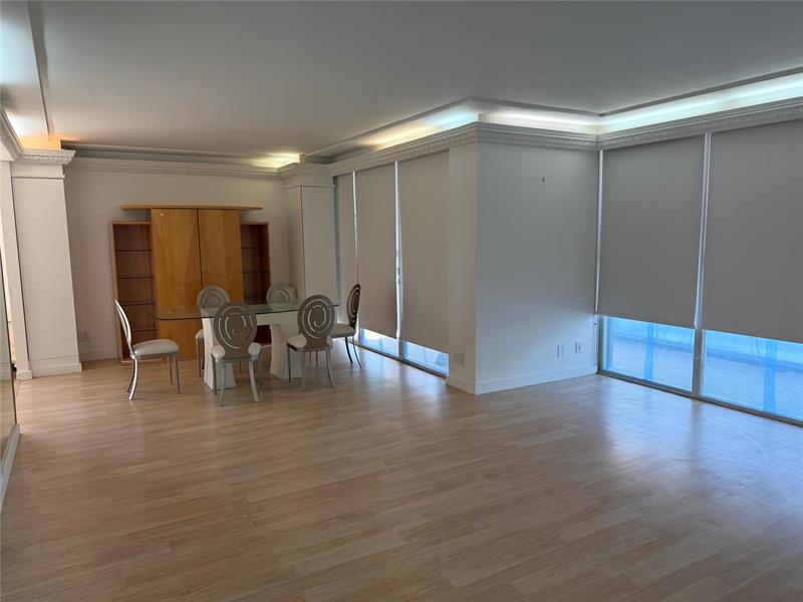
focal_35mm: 24
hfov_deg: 71.6
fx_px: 557
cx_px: 402
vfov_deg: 56.8
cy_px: 301
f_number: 1.78
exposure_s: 1/228
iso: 125
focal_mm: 6.76
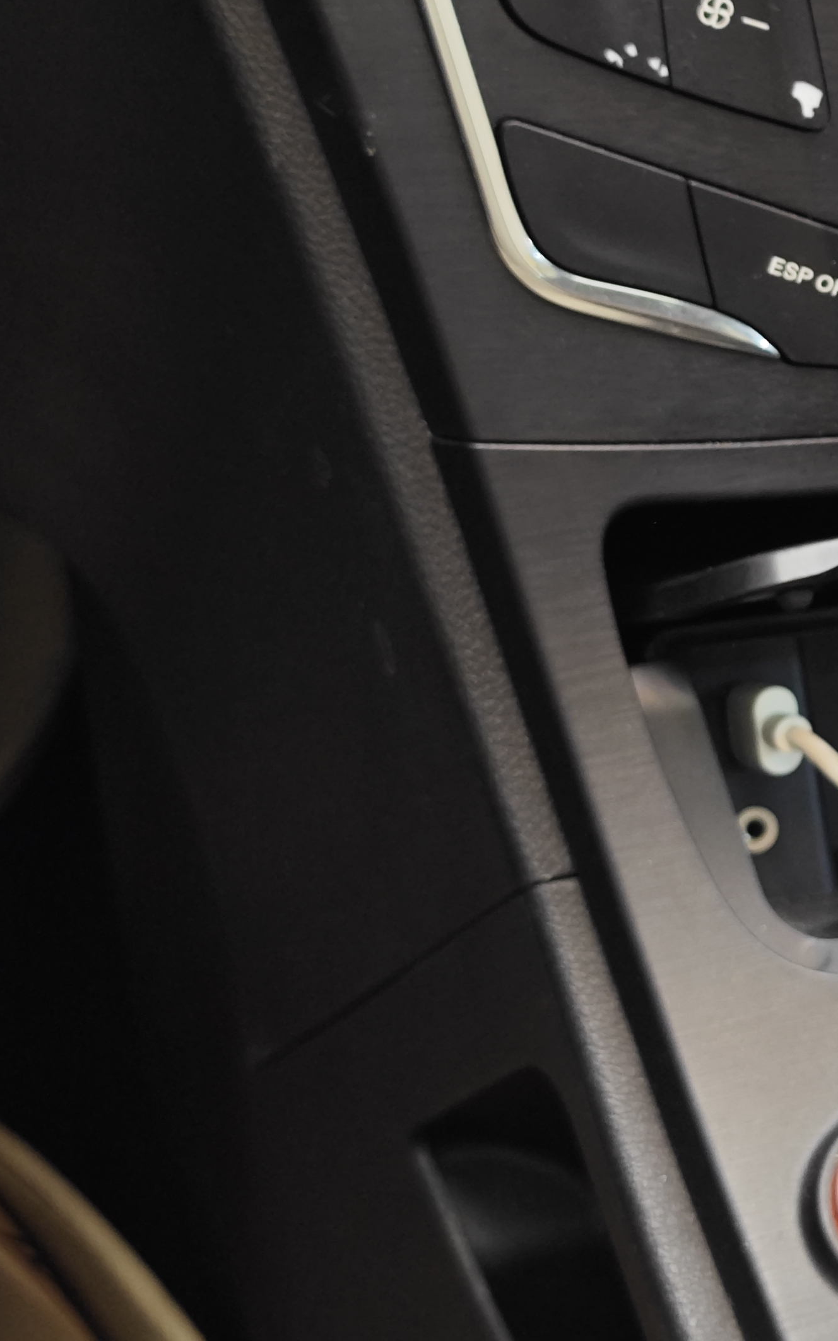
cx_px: 1236
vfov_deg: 22.1
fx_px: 3435
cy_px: 579
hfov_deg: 13.2
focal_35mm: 94
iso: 320
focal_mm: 8.7
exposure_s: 1/25
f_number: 1.9
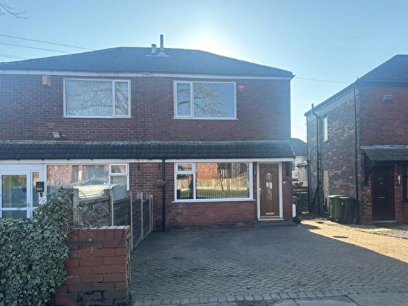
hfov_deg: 58.0
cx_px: 240
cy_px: 169
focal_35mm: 31
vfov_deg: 45.4
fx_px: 365
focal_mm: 5.96
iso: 50
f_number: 1.6
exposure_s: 1/844
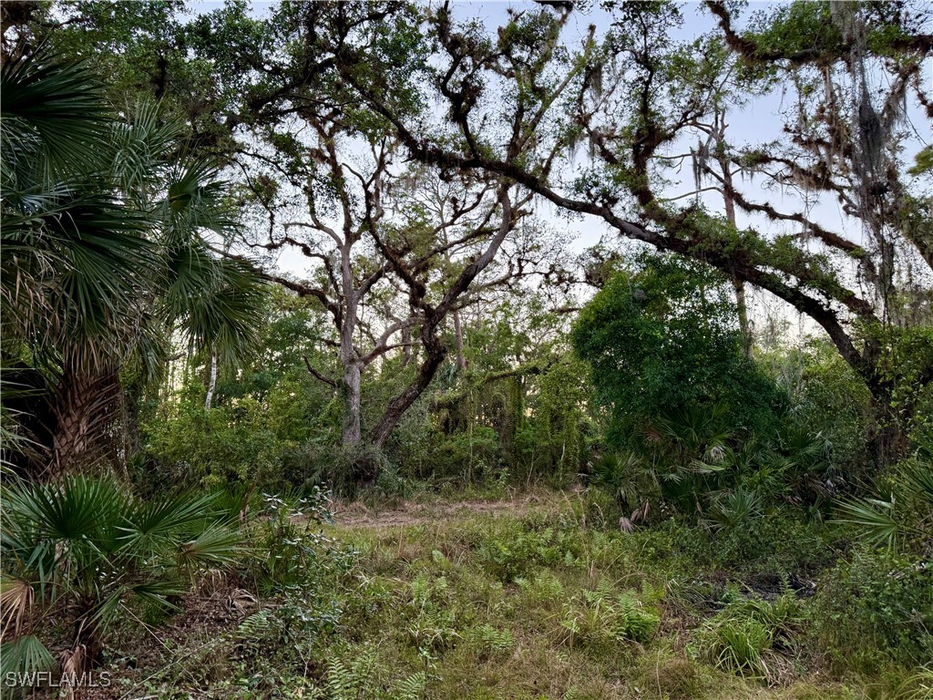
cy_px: 350
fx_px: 647
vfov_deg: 56.8
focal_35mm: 24
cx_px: 466
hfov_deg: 71.6
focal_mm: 6.76
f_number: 1.78
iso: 200
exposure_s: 1/100
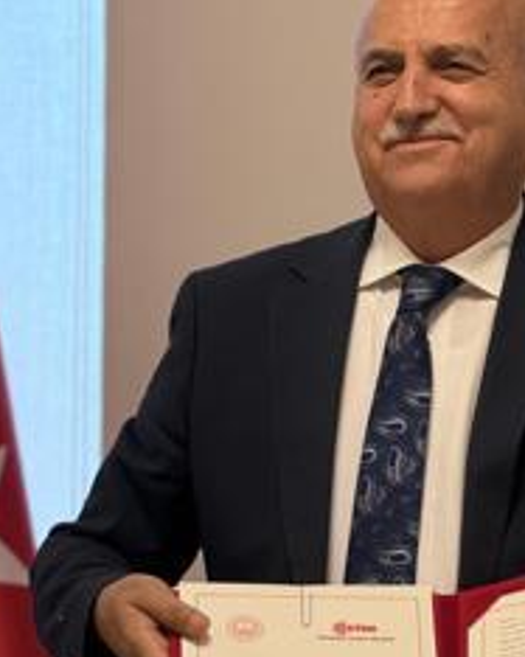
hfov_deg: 5.6
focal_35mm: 273
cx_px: 713
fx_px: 5306
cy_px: 390
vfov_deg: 7.1
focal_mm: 15.66
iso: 320
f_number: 2.8
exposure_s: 1/100
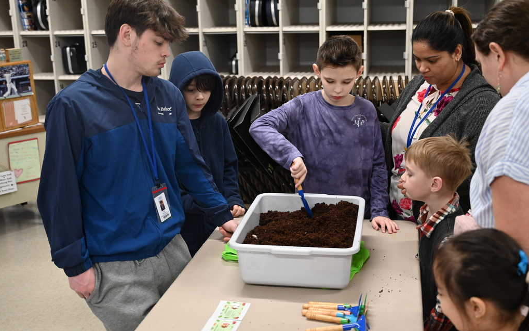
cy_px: 169
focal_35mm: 44
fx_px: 634
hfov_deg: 45.3
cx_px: 264
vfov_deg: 29.2
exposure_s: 1/125
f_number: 4
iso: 900
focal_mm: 43
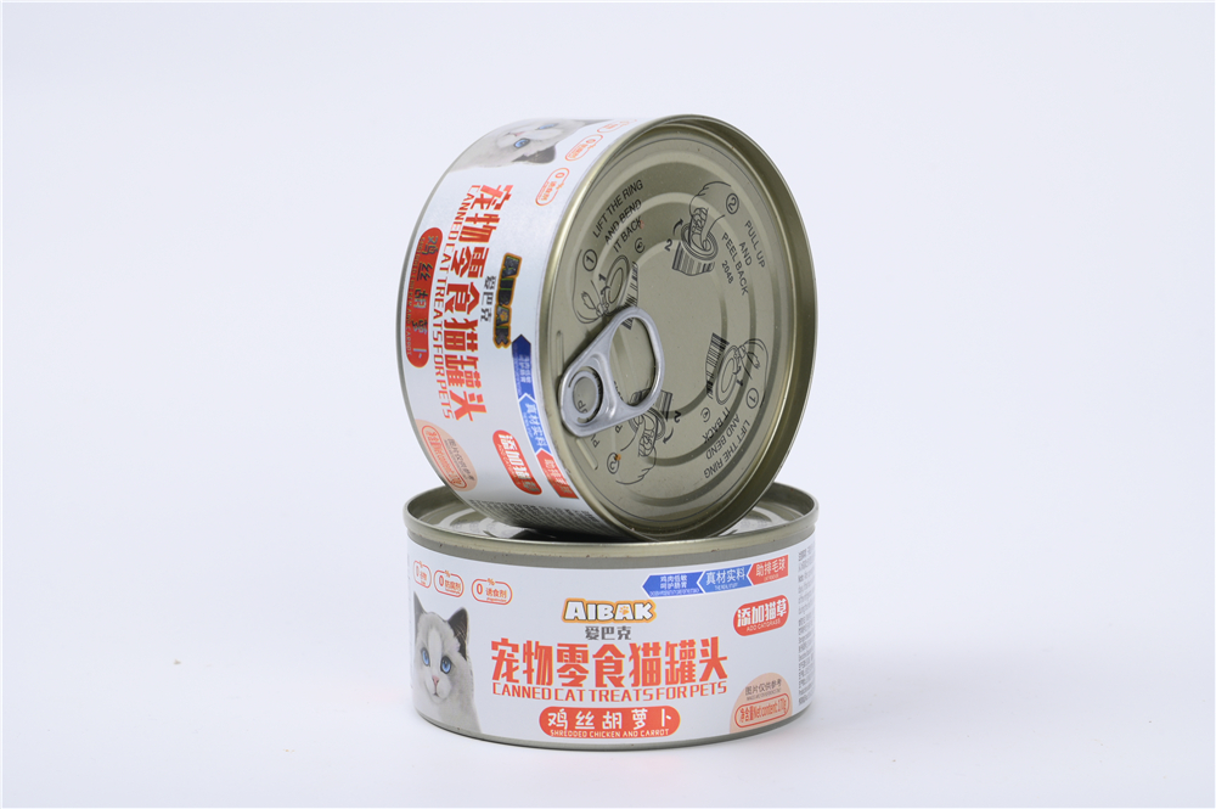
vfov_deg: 11.4
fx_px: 4050
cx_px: 608
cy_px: 404
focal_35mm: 120
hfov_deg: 17.1
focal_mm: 120
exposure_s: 1/125
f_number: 11
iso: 100
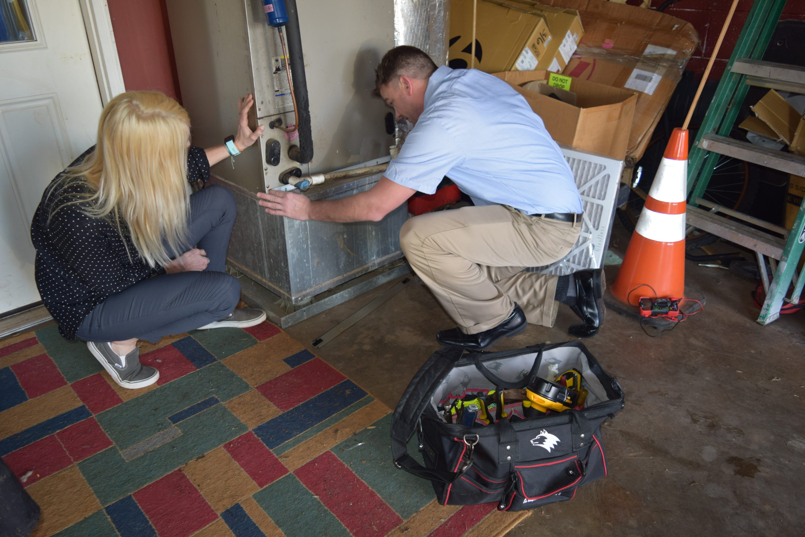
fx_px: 604
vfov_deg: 47.9
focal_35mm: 27
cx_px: 402
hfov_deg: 67.4
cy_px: 268
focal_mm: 18
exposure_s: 1/30
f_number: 3.5
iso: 500
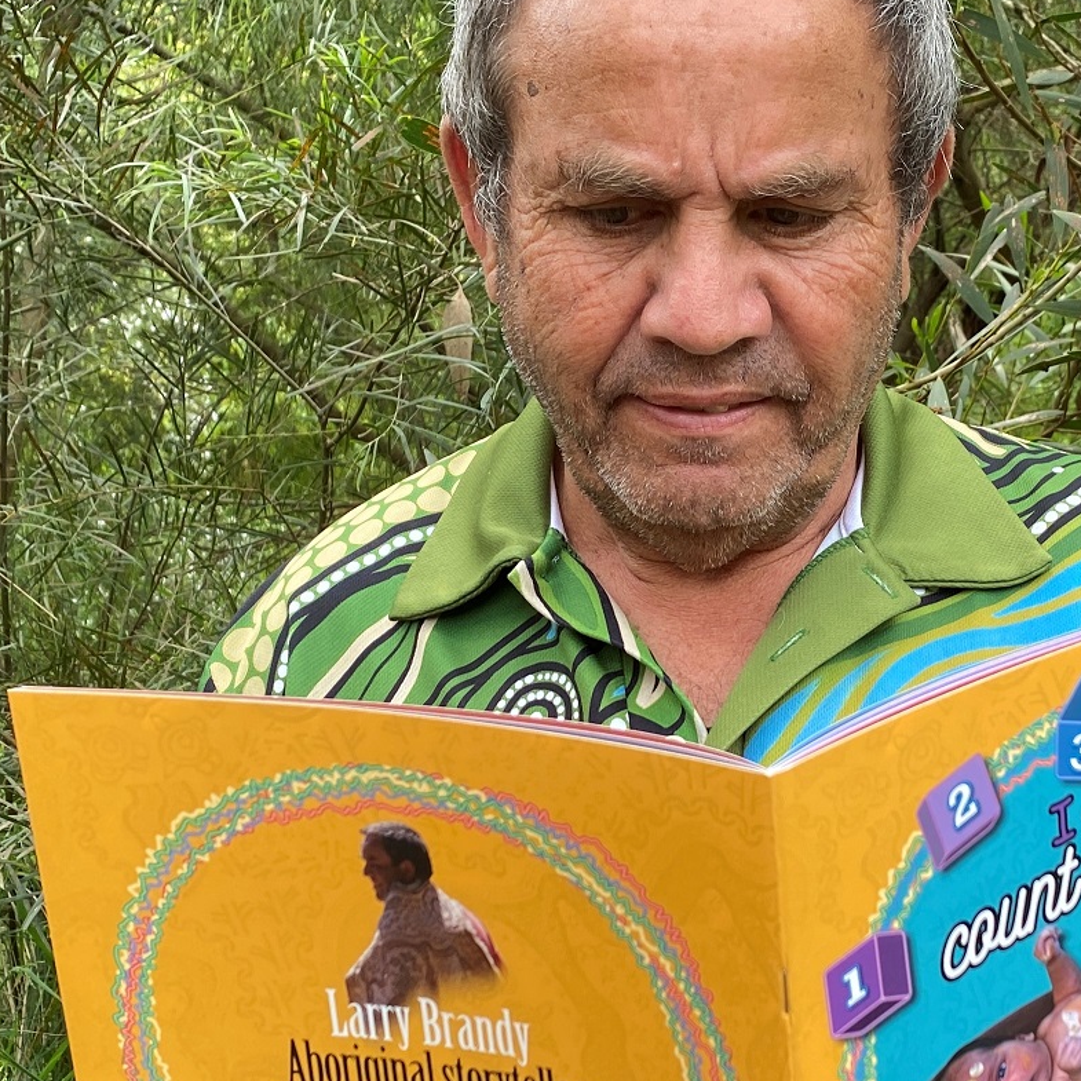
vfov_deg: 39.0
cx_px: 797
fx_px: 1519
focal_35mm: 43
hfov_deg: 38.3
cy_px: 661
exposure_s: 1/122
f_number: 1.8
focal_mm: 4.25
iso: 32
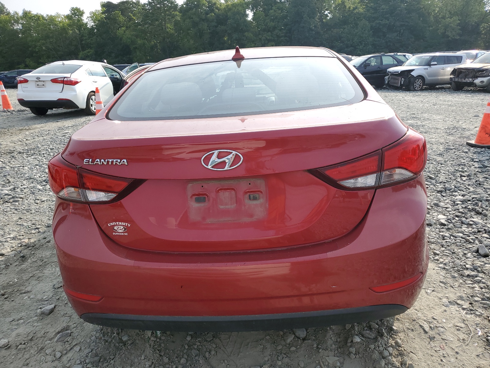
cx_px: 245
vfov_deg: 53.1
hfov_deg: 67.3
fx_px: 368
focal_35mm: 26
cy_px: 184
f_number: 1.5
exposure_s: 1/2000
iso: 50
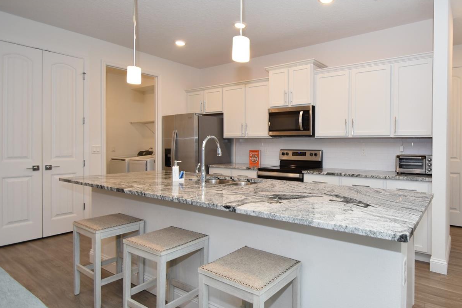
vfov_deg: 61.9
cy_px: 146
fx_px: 257
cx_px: 297
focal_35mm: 20
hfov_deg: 81.9
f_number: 4
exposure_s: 1/60
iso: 320
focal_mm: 10
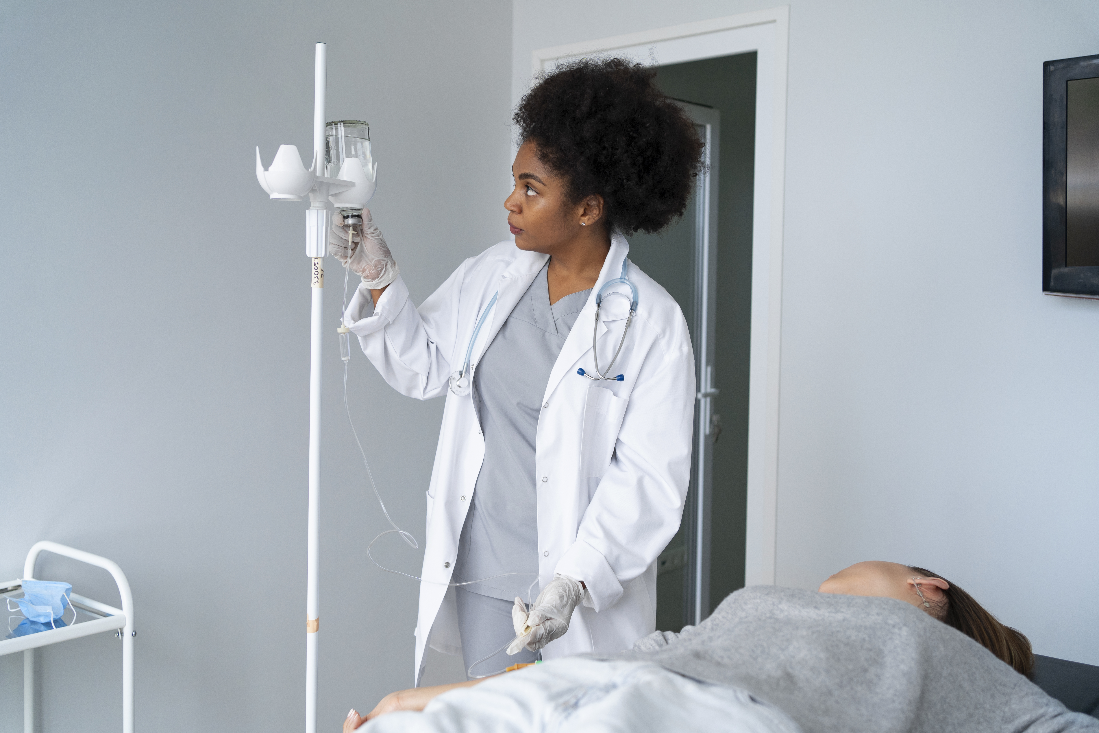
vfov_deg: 37.9
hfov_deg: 54.4
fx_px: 1068
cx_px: 550
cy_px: 366
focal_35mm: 35
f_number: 3.2
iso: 640
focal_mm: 35
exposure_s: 1/200
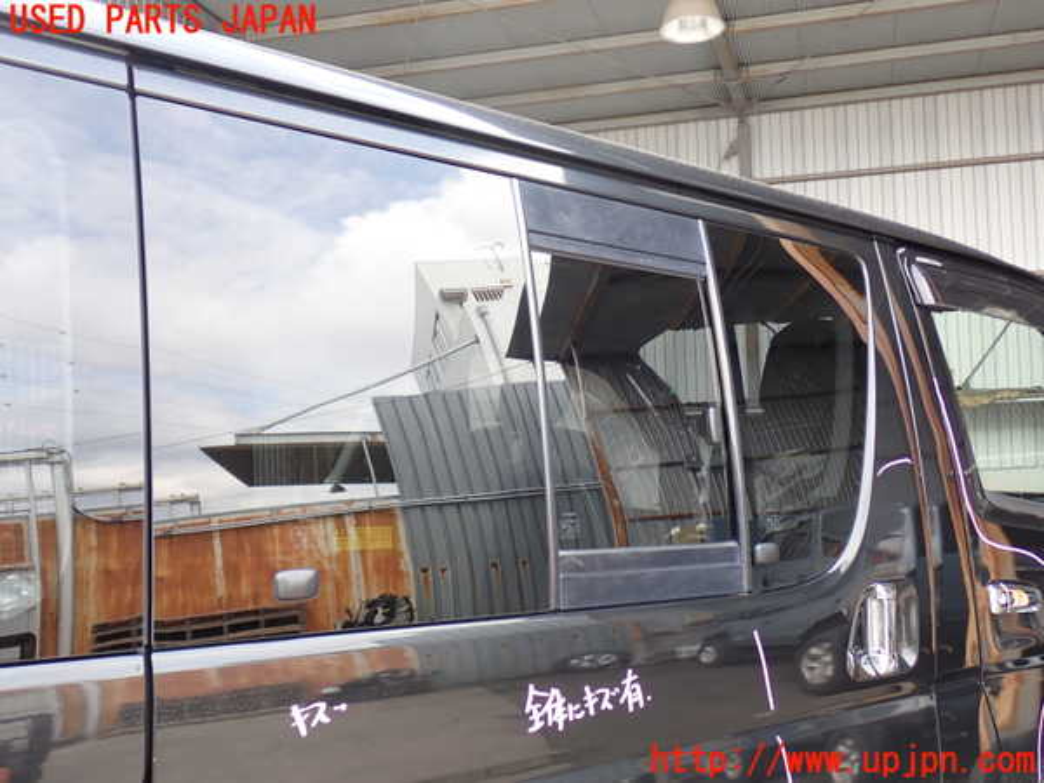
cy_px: 392
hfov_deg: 49.0
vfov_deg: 37.7
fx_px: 1146
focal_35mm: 38
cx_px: 522
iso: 100
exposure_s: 1/80
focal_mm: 6.83
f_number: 2.7
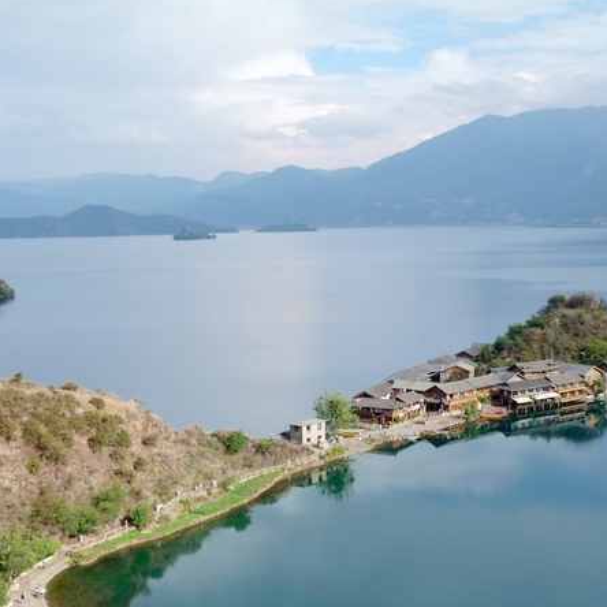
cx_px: 387
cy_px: 302
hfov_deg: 30.9
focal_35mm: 55
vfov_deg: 31.1
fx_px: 1091
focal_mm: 8.3
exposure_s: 1/250
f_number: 5
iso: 80
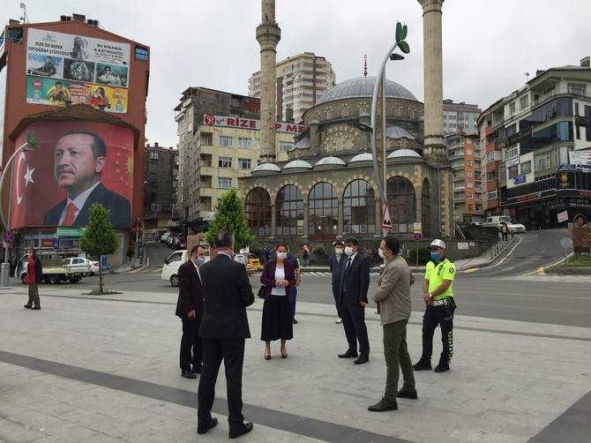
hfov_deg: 61.7
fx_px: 495
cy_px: 222
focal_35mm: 29
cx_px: 296
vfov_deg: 48.2
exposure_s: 1/989
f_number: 2.2
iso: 32
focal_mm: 4.15
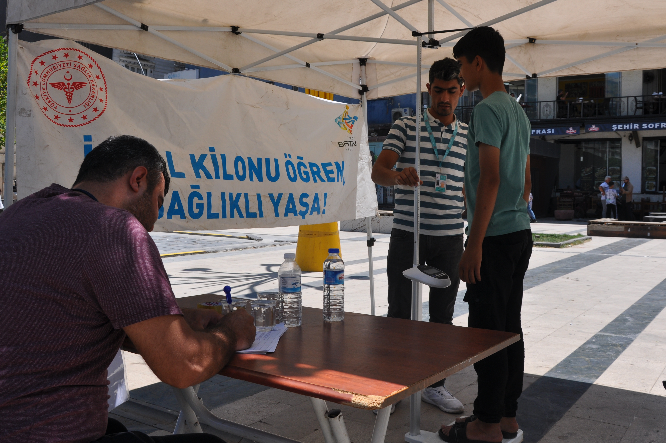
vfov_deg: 37.2
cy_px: 202
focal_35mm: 36
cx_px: 350
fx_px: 657
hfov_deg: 53.7
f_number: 10
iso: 200
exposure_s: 1/400
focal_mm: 21
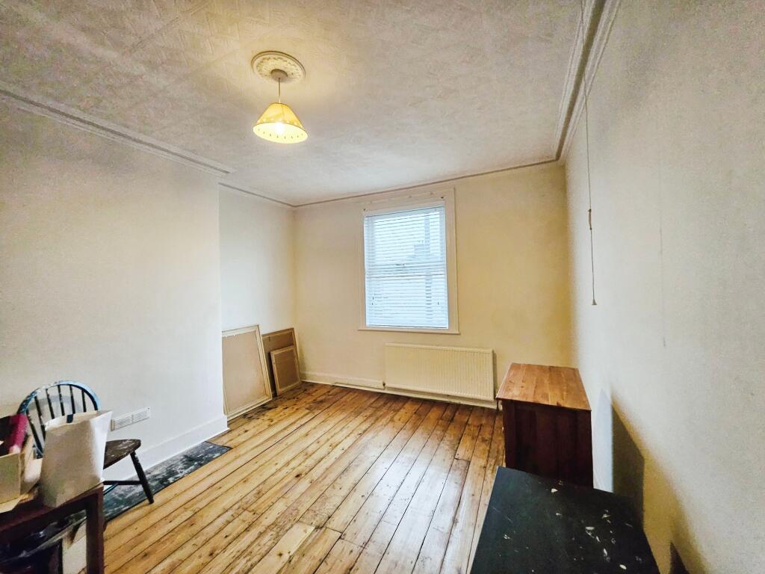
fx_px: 287
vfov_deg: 89.9
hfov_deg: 106.2
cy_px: 287
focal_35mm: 13
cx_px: 382
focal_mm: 1.7
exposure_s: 1/33
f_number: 2.2
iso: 500
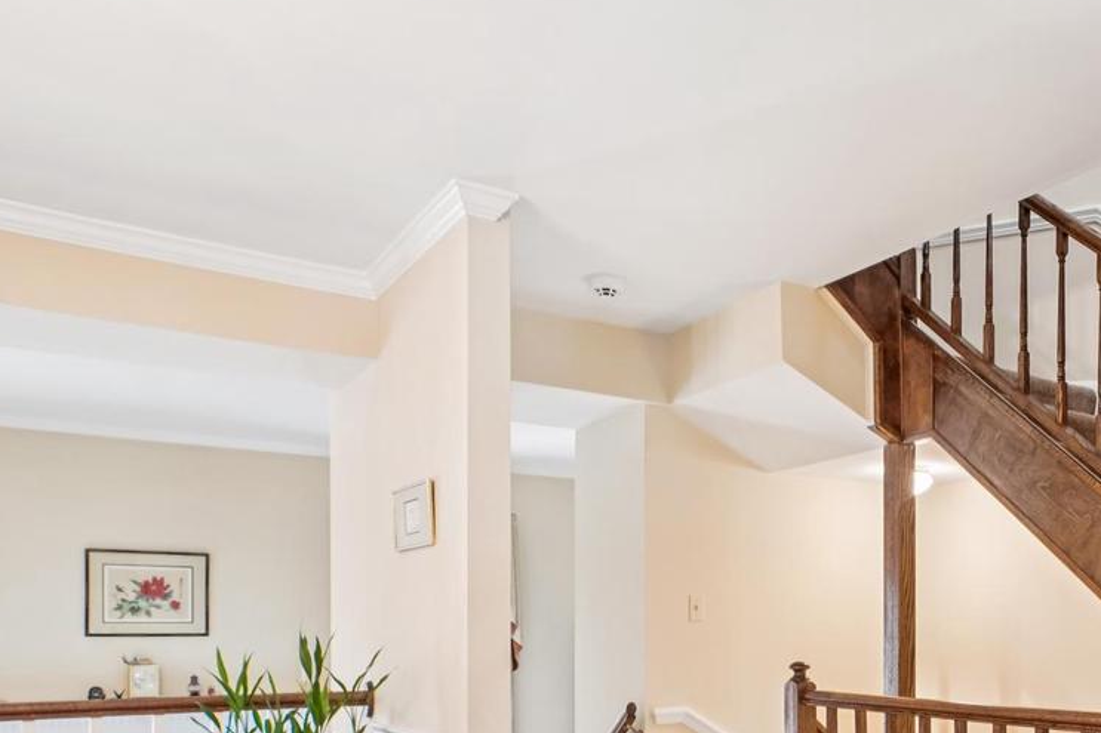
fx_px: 977
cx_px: 888
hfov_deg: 54.6
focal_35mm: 32
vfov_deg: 38.2
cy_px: 665
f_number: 8
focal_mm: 11
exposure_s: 1/4
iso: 500
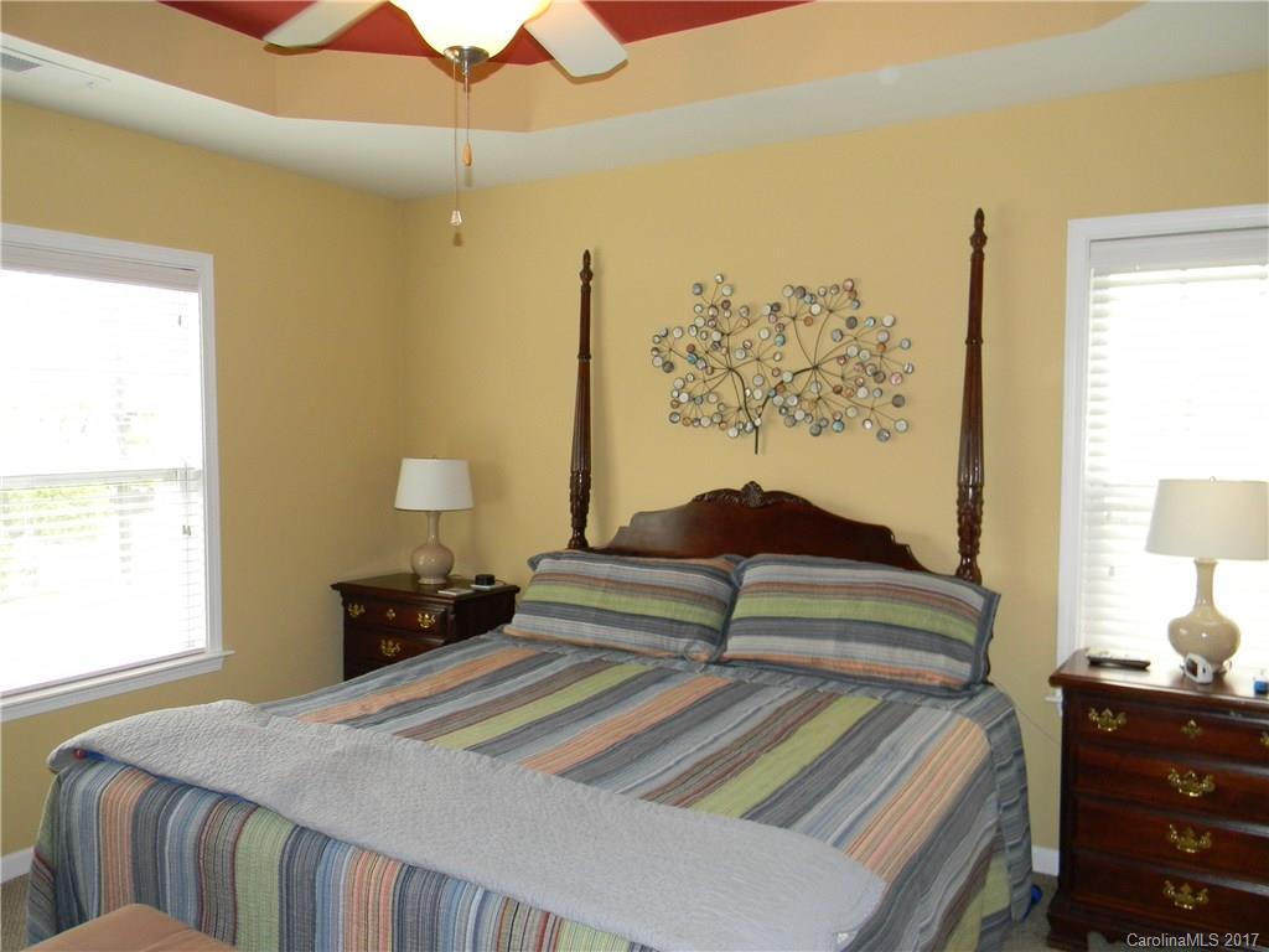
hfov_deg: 63.4
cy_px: 476
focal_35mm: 28
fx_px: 1026
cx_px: 634
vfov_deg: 49.7
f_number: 3.5
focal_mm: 5
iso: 200
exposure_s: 1/30
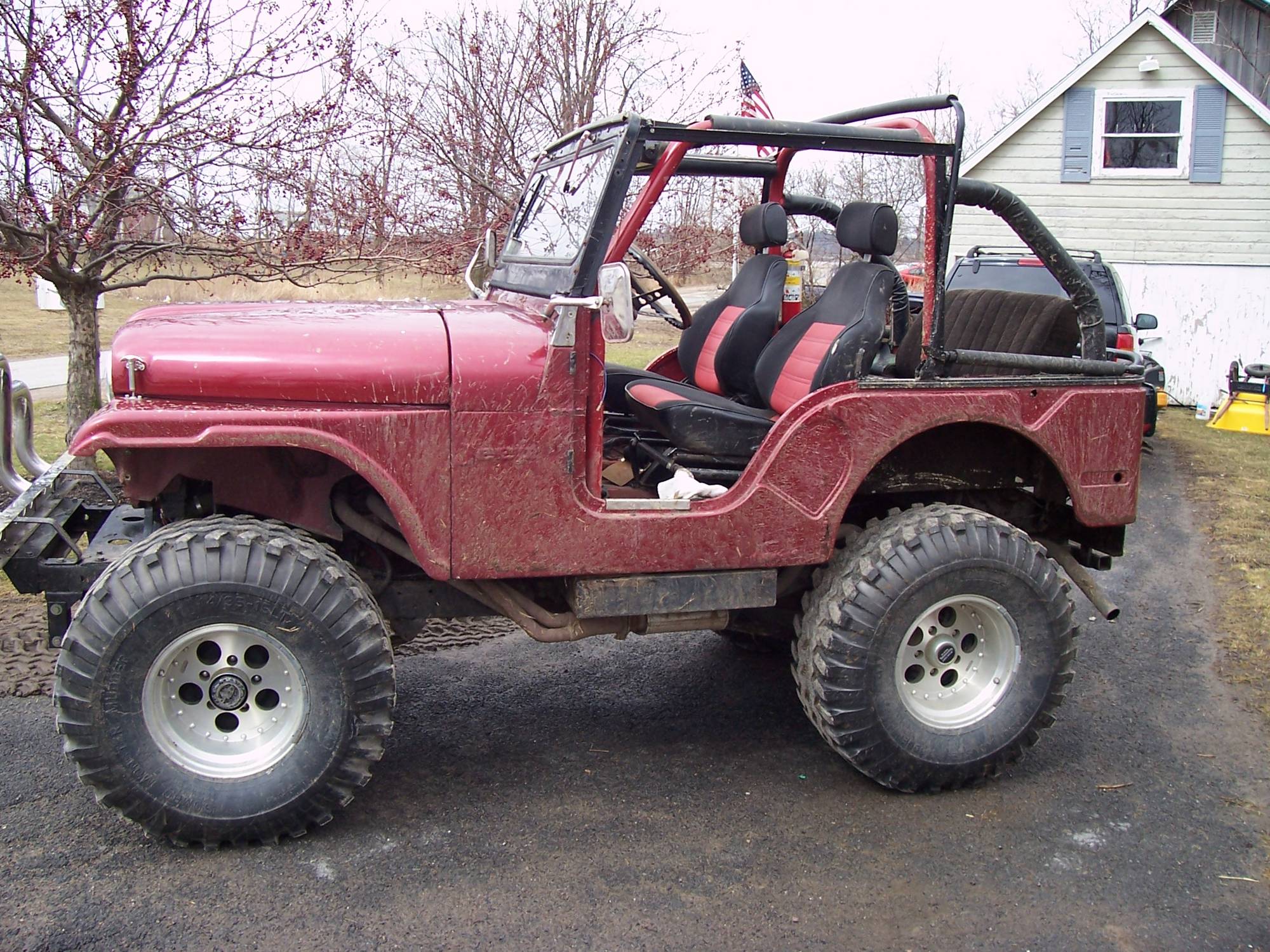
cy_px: 476
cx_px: 635
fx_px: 1247
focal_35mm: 34
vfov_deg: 41.8
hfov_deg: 54.0
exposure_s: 1/350
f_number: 2.7
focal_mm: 5.6
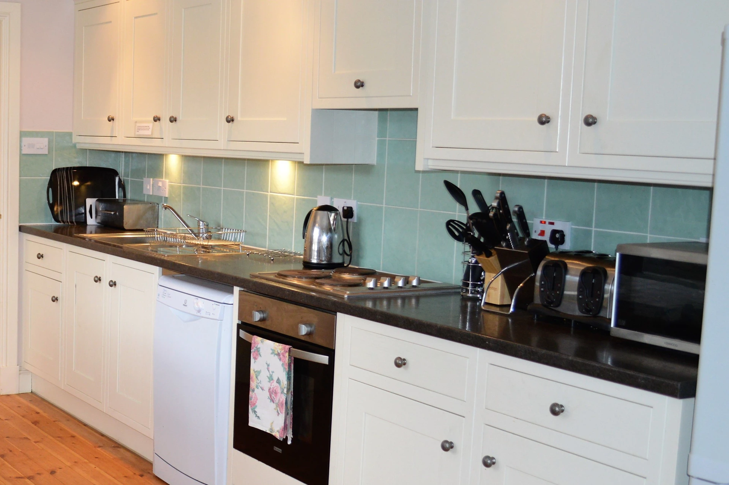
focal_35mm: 33
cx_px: 364
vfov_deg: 39.9
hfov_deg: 57.3
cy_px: 242
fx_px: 668
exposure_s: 1/60
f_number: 3.8
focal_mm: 22
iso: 400
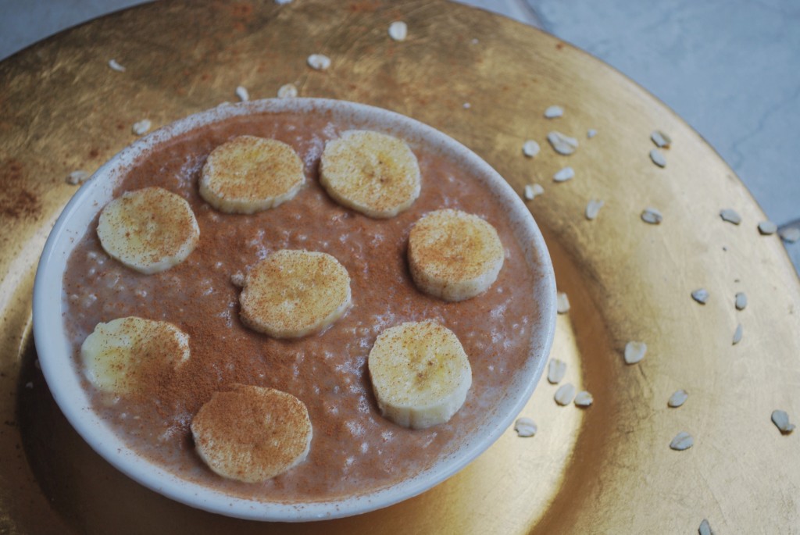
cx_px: 400
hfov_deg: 24.6
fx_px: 1835
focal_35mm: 82
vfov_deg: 16.6
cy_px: 268
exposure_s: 1/40
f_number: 5.6
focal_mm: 55
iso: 200
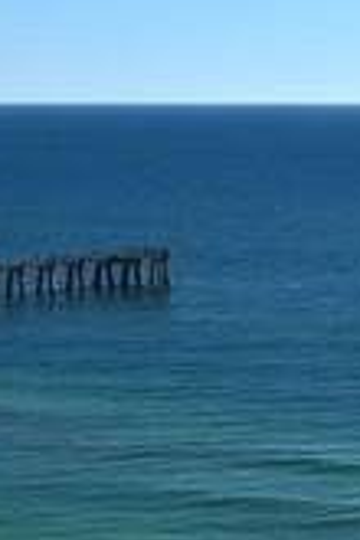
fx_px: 2100
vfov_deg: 14.5
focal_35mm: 140
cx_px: 537
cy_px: 57
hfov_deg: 9.5
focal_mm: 12
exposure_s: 1/640
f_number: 9
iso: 100
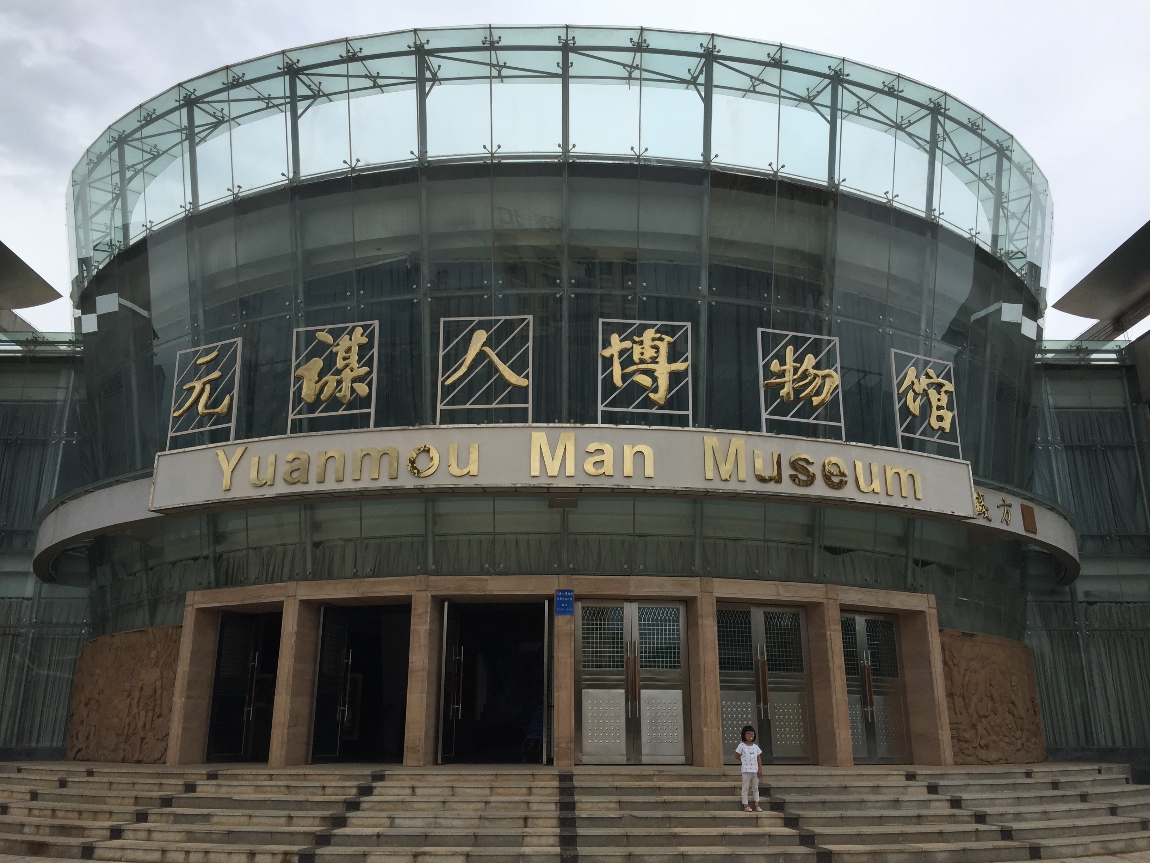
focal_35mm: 29
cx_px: 575
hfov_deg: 61.7
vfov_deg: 48.2
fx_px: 963
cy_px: 432
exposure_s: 1/2639
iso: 32
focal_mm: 4.15
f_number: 2.2
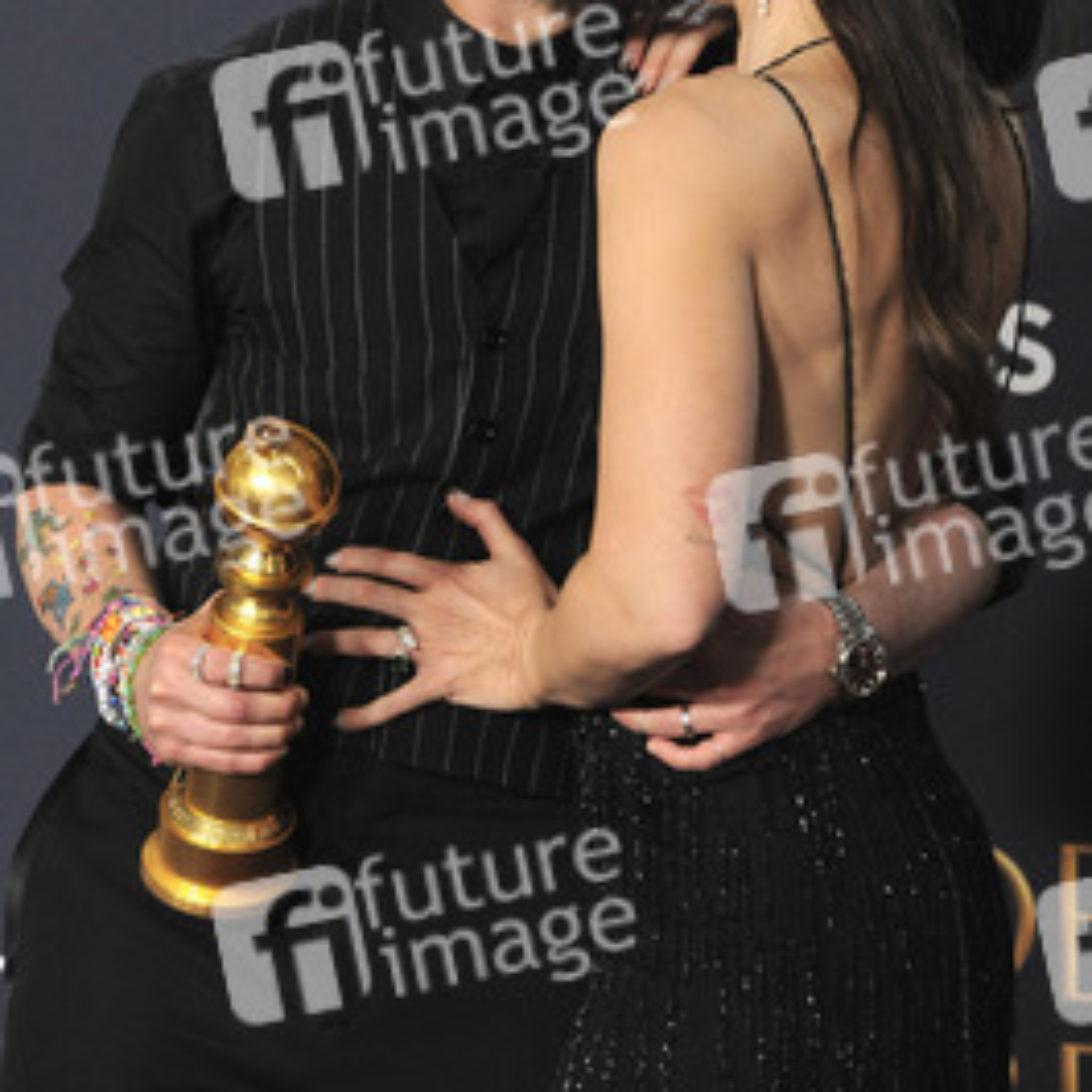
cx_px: 546
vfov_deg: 8.8
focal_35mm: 199
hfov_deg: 8.8
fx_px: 7102
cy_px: 309
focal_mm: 155
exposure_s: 1/125
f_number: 5
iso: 2500
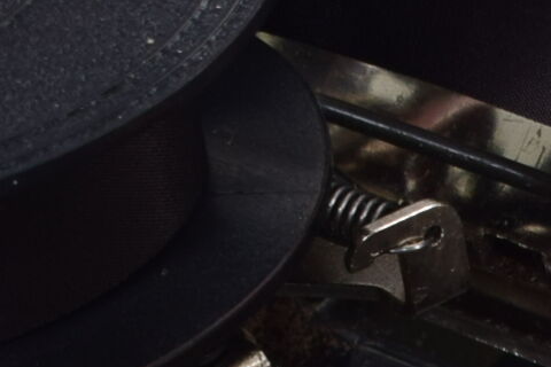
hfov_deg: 4.8
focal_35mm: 421
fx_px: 6445
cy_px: 1127
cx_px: 928
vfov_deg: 3.2
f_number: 16
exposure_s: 1/160
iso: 200
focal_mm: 45
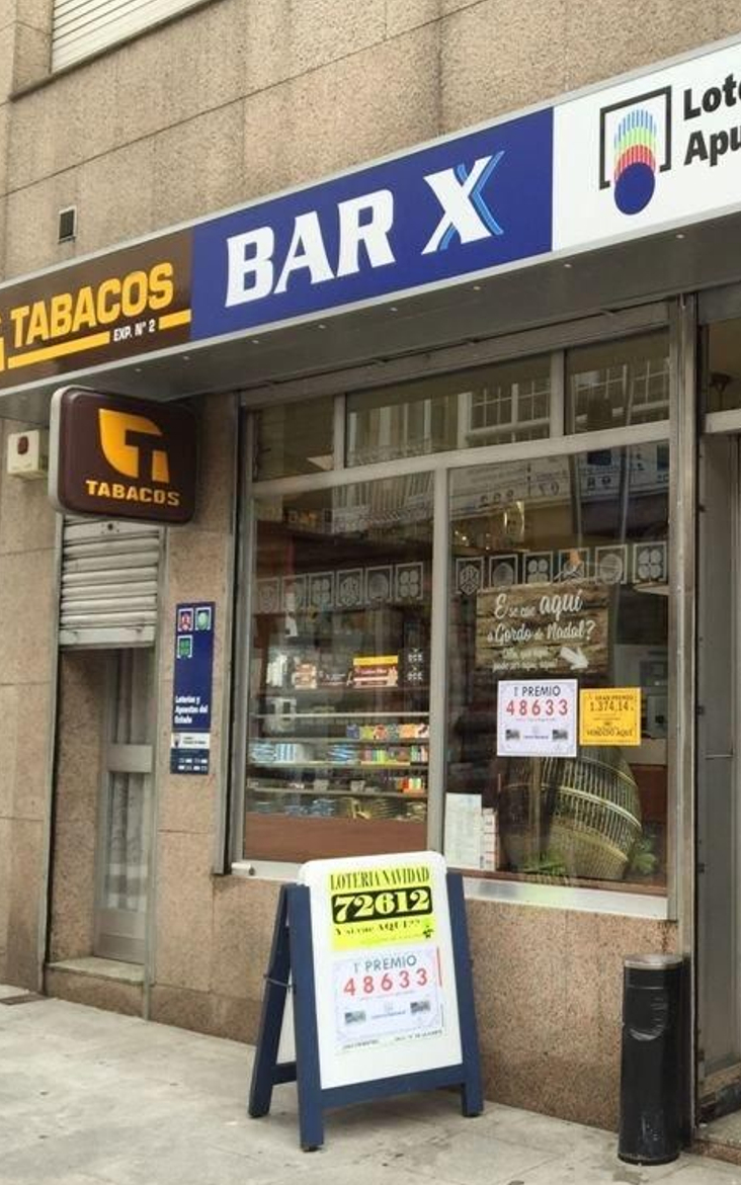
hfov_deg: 28.8
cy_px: 597
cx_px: 727
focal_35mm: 42
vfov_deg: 47.2
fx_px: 1357
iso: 32
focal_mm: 4.15
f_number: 2.2
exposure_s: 1/373
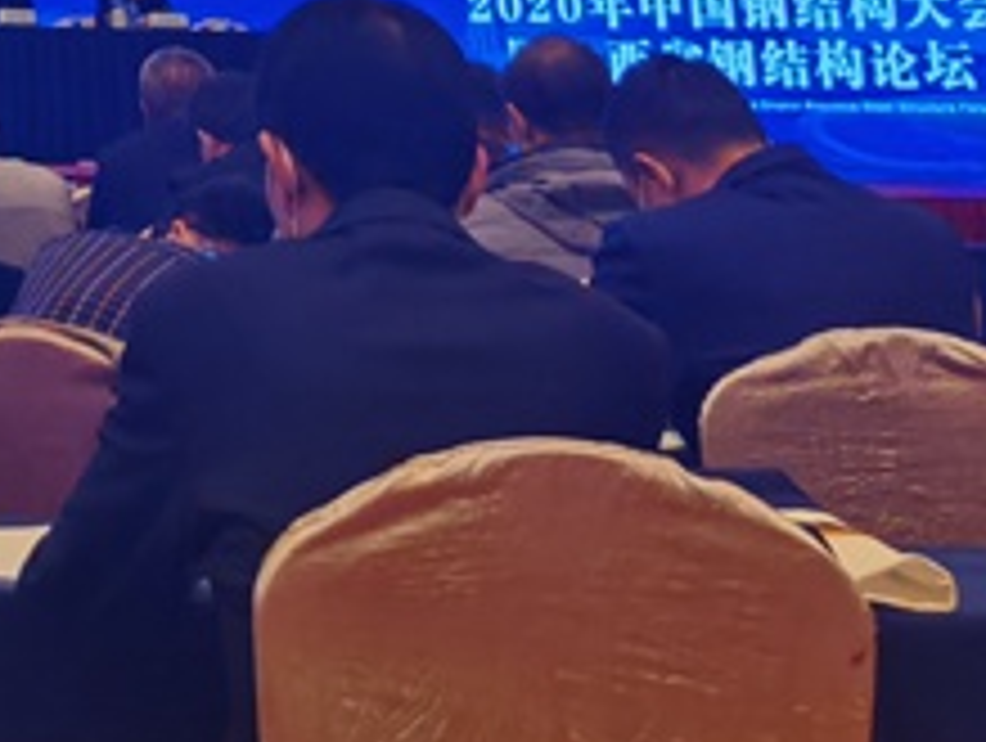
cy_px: -890
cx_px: -810
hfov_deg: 13.8
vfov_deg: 10.5
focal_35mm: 126
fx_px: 3595
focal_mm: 5.56
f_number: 1.6
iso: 50
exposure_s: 1/102
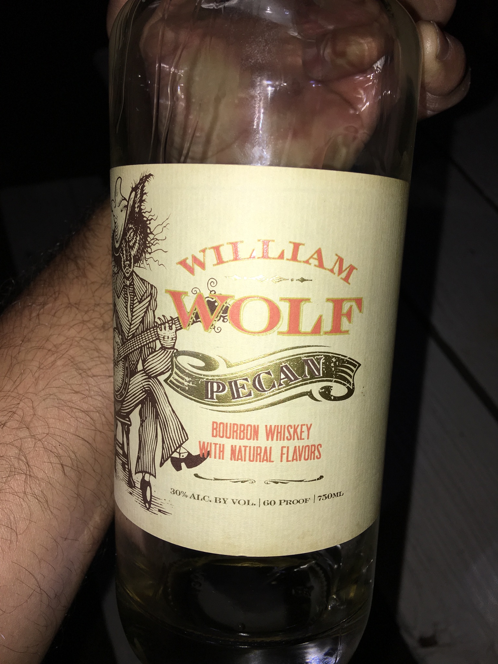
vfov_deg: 61.7
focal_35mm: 29
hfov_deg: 48.2
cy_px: 332
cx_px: 249
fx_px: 556
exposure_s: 1/160
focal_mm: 4.15
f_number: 2.2
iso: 25
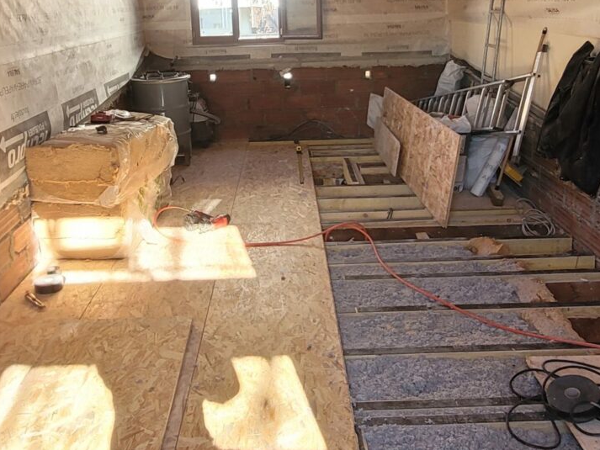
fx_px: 607
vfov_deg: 40.0
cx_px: 280
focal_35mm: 35
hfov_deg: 52.6
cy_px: 138
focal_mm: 1.74
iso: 64
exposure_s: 1/50
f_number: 2.2
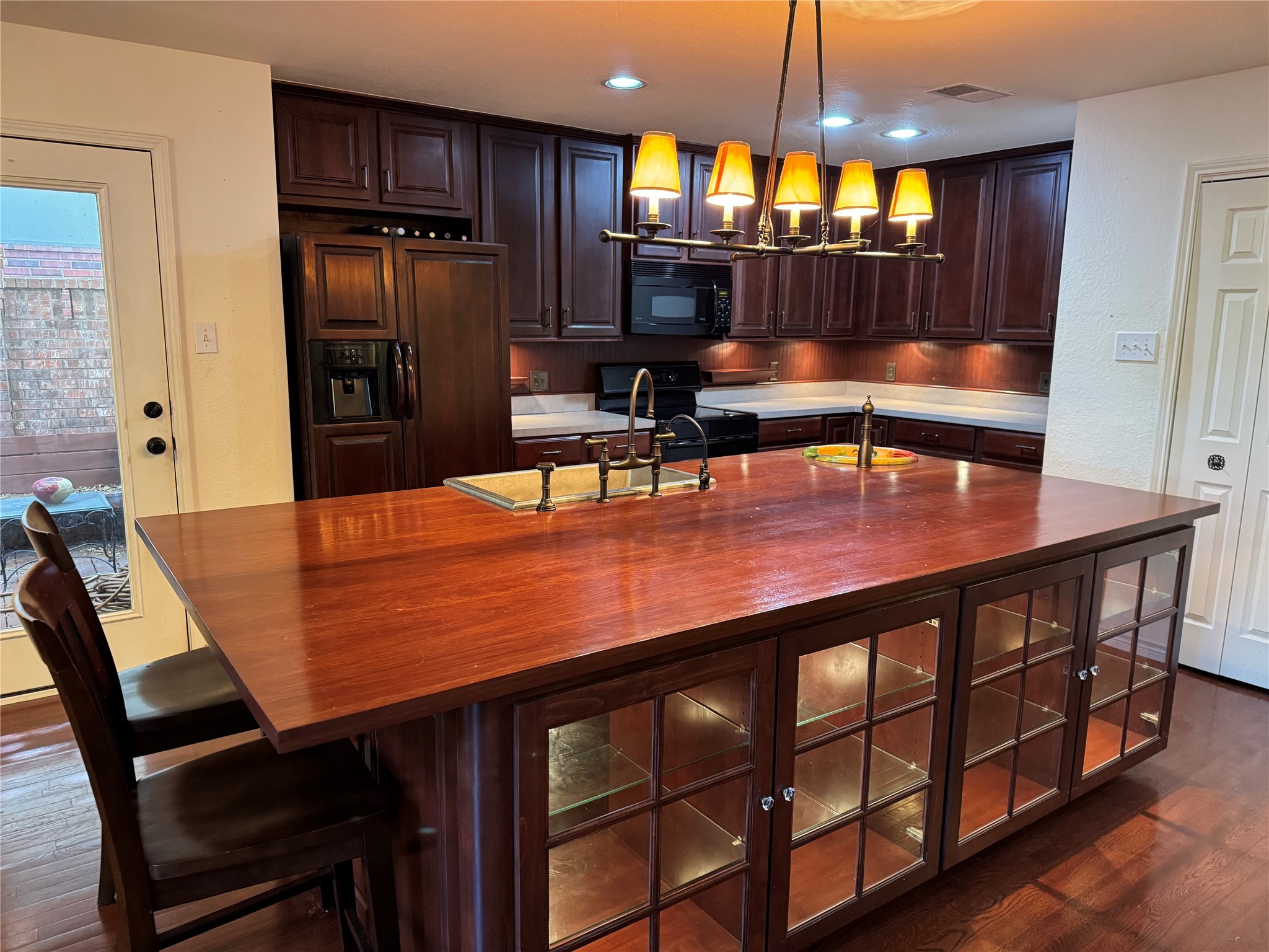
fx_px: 880
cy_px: 476
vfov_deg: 56.8
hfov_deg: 71.6
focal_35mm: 24
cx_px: 634
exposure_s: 1/60
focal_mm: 6.76
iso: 800
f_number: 1.78
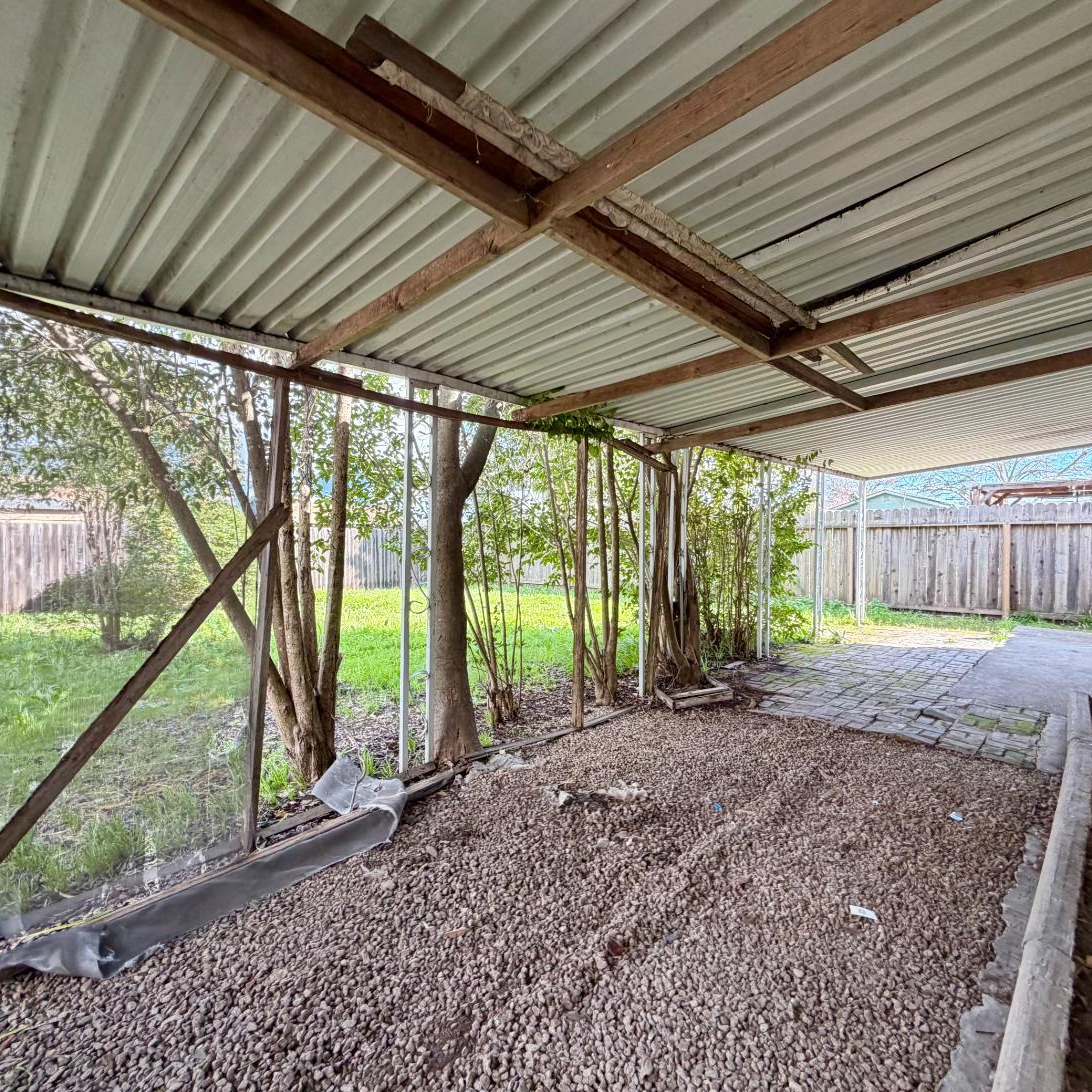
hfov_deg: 84.0
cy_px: 546
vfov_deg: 84.0
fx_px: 607
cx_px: 546
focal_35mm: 17
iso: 160
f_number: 2.2
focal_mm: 2.22
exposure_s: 1/121
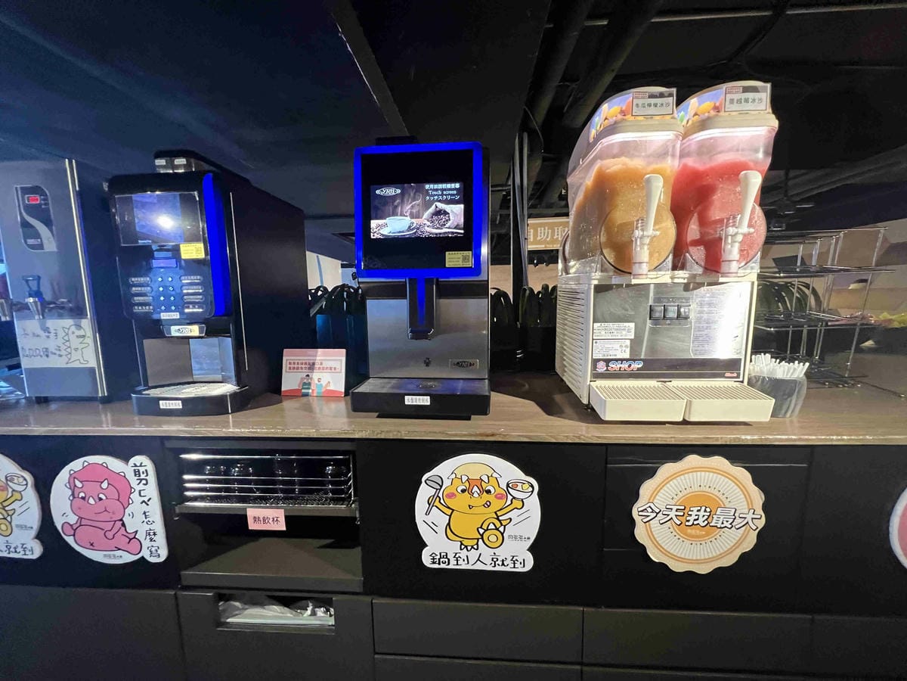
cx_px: 454
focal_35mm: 13
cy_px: 340
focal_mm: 1.57
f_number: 1.8
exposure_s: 1/60
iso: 800
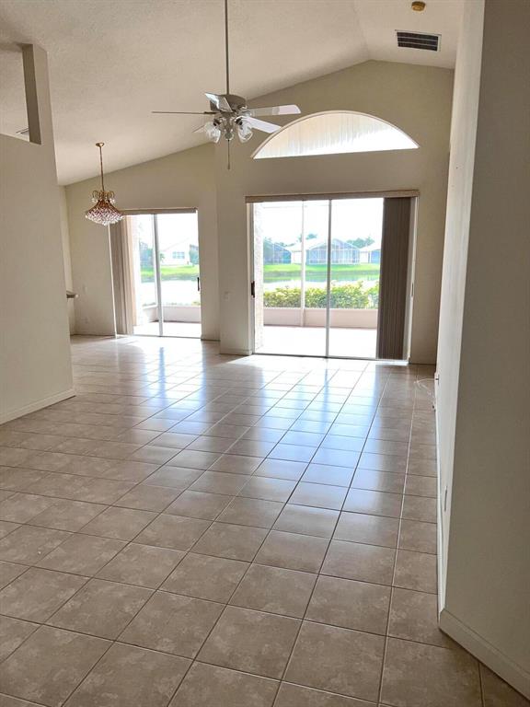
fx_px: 531
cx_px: 265
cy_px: 354
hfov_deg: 53.1
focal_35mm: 26
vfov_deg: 67.3
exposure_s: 1/414
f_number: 1.5
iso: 80
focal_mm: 5.7
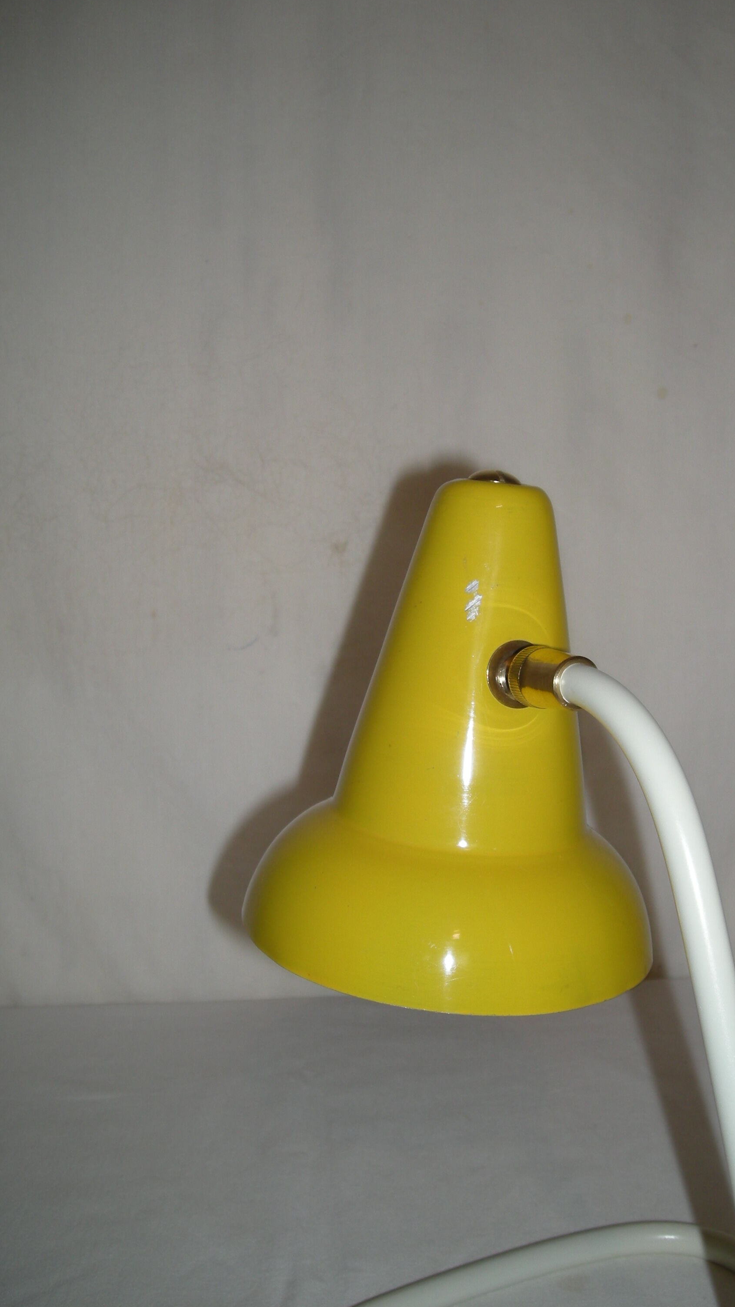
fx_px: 1351
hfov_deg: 30.3
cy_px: 641
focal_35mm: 39
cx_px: 466
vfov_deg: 51.6
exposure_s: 1/39
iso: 50
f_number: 2.8
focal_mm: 5.7
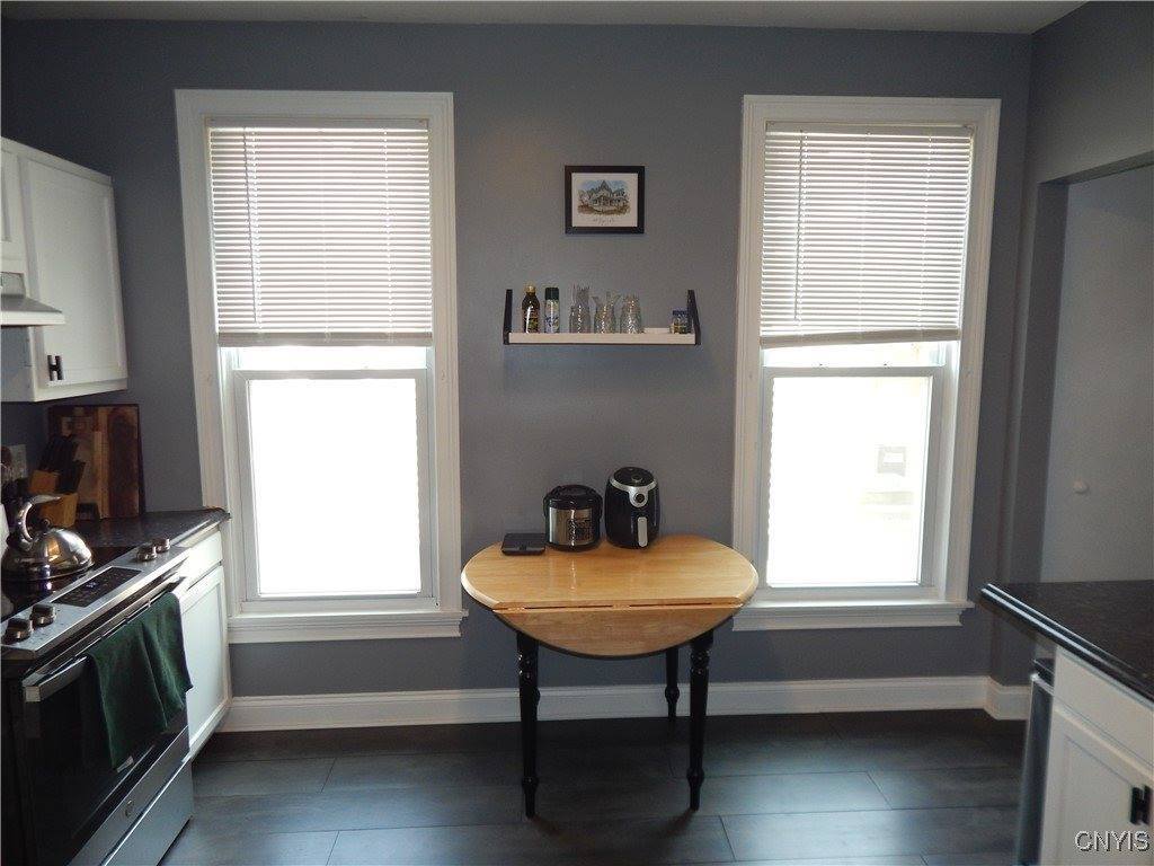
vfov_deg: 58.9
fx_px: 767
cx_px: 577
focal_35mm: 23
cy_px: 433
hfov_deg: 73.9
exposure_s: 1/30
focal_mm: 4
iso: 200
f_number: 3
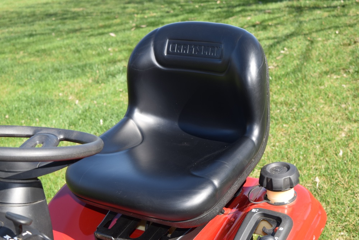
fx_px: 598
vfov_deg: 22.6
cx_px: 180
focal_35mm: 60
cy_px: 120
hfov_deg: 33.4
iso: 100
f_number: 6.3
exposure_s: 1/160
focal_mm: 40
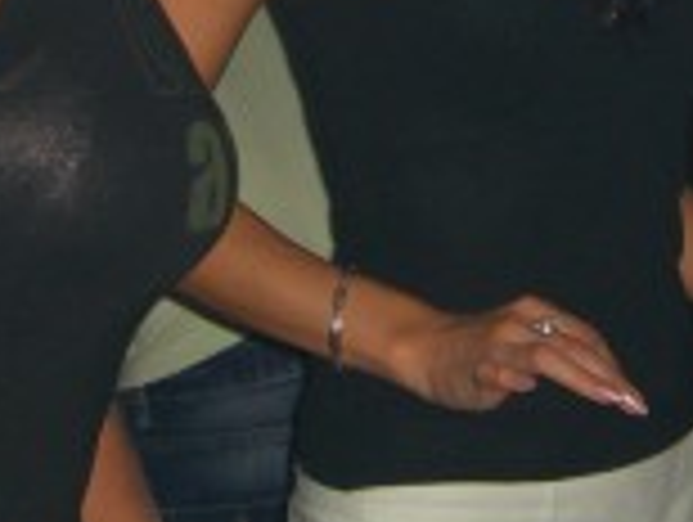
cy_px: -194
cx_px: 378
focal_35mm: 222
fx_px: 4451
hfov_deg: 8.9
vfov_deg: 6.6
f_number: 3.6
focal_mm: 11.8
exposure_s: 1/60
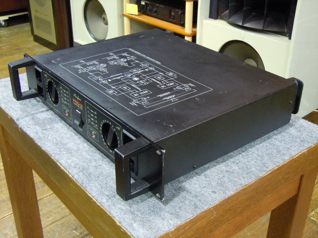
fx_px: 413
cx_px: 159
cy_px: 119
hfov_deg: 42.1
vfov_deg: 32.2
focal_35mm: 45
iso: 400
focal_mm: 8.1
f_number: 3.8
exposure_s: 1/8
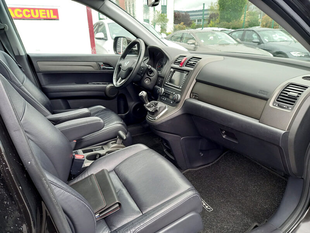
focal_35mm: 25
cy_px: 116
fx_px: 224
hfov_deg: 69.4
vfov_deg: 54.9
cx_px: 155
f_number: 2
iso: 100
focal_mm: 4.6
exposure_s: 1/50
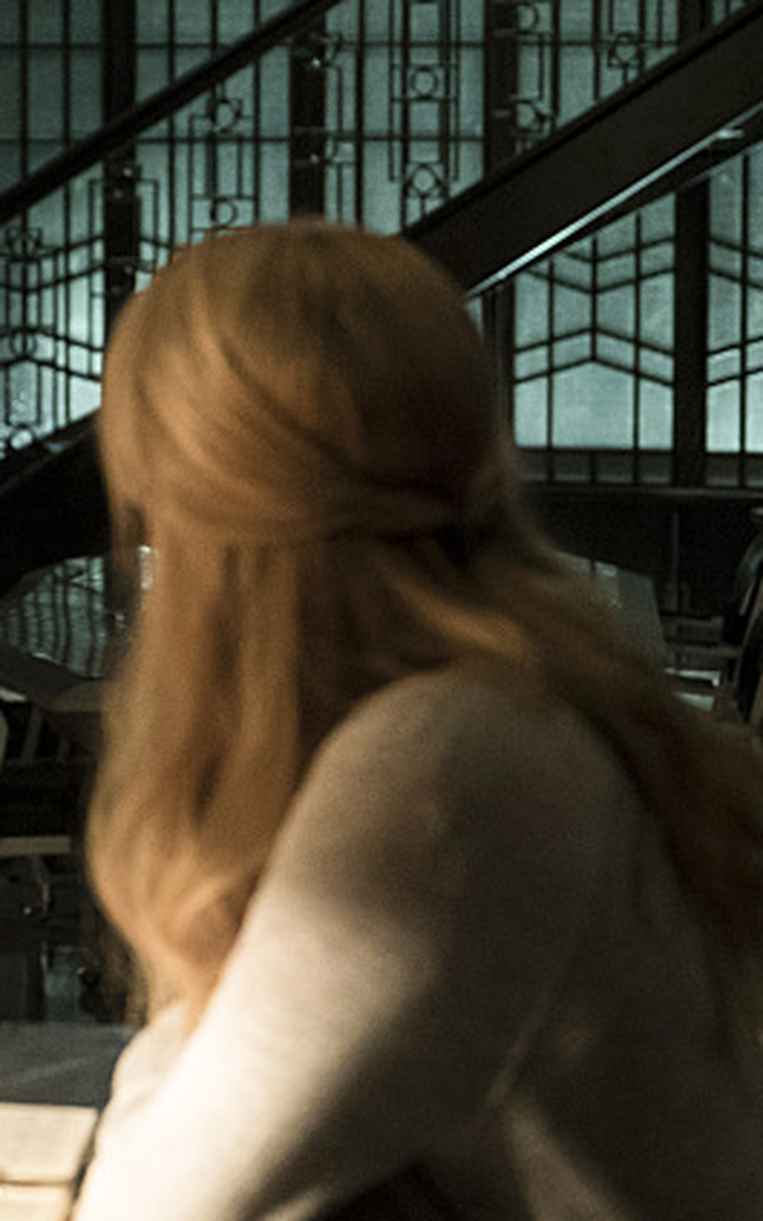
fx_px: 4225
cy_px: 467
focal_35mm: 127
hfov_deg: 10.3
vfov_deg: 16.4
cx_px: 43
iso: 12800
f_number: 4
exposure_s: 1/160
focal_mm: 66
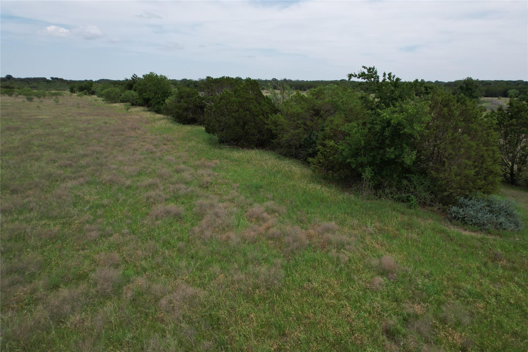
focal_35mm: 22
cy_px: 176
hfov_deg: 78.6
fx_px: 323
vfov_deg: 57.2
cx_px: 264
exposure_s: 1/2000
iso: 120
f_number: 2.8
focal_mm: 8.38
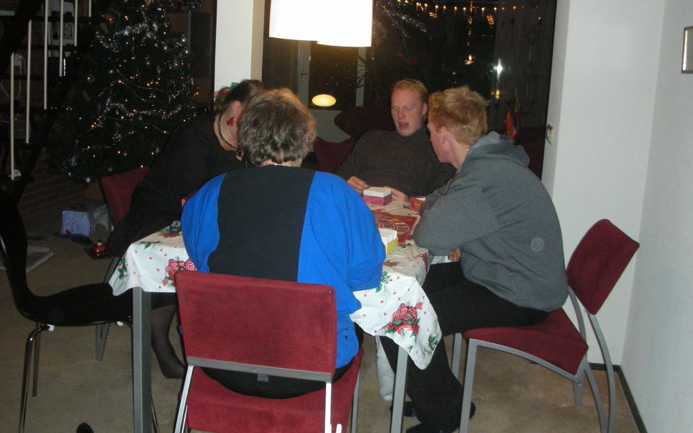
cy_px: 201
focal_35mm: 40
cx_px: 325
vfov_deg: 32.0
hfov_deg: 49.2
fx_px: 756
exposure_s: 1/60.1
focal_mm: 5.8
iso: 200
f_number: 3
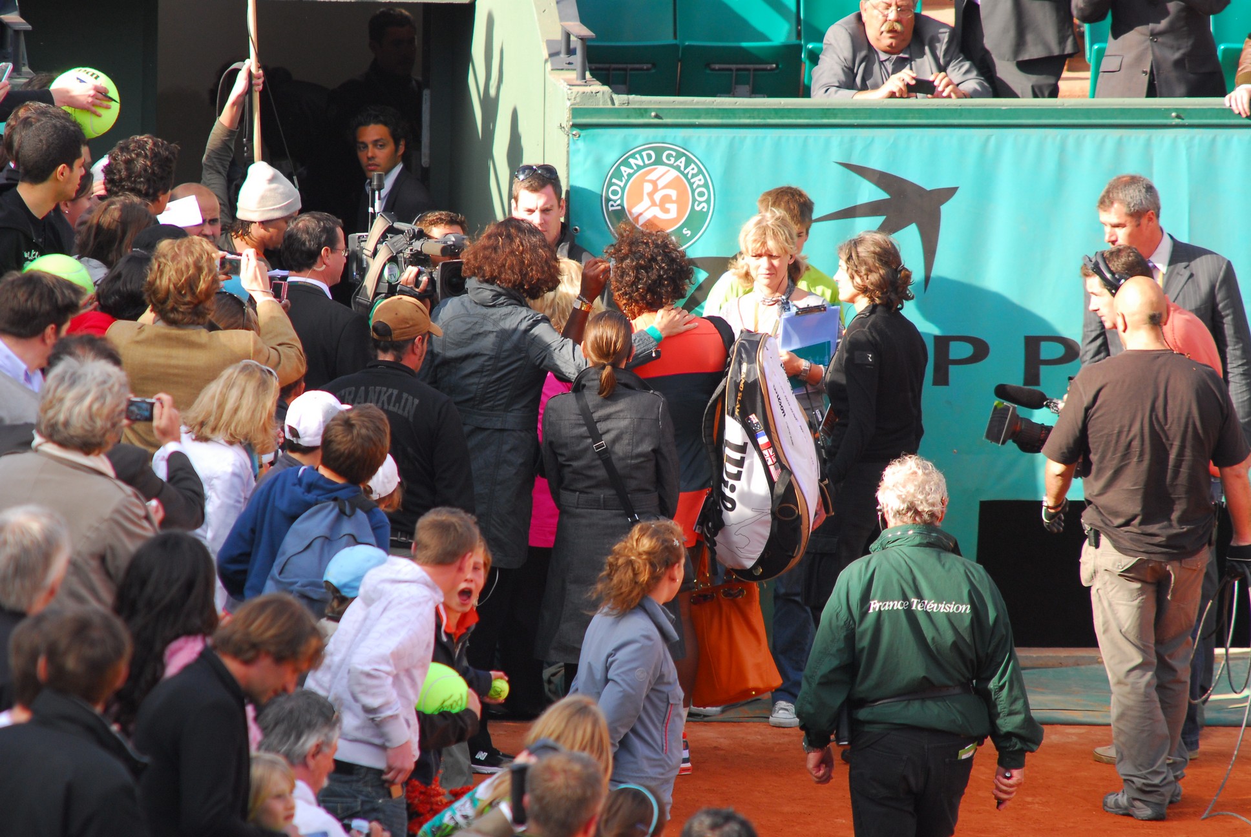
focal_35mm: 420
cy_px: 418
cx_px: 626
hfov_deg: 4.9
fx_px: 14612
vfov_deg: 3.3
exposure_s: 1/320
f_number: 5.6
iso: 320
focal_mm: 280
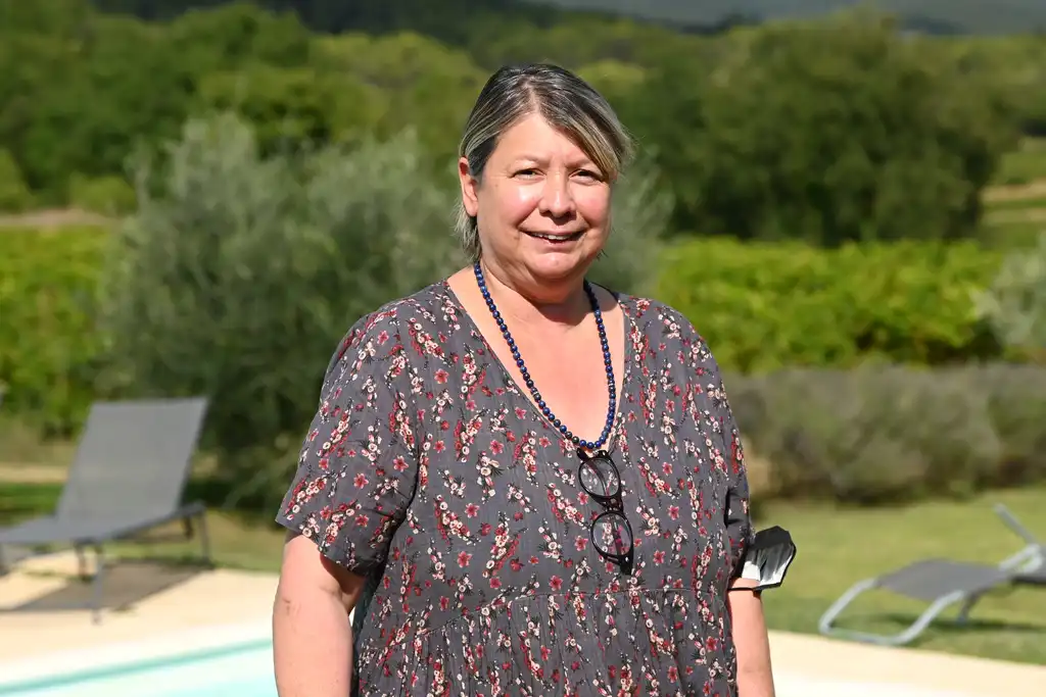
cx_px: 523
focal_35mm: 70
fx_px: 2034
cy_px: 348
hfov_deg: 28.8
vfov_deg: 19.5
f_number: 4
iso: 100
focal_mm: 70
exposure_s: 1/1600
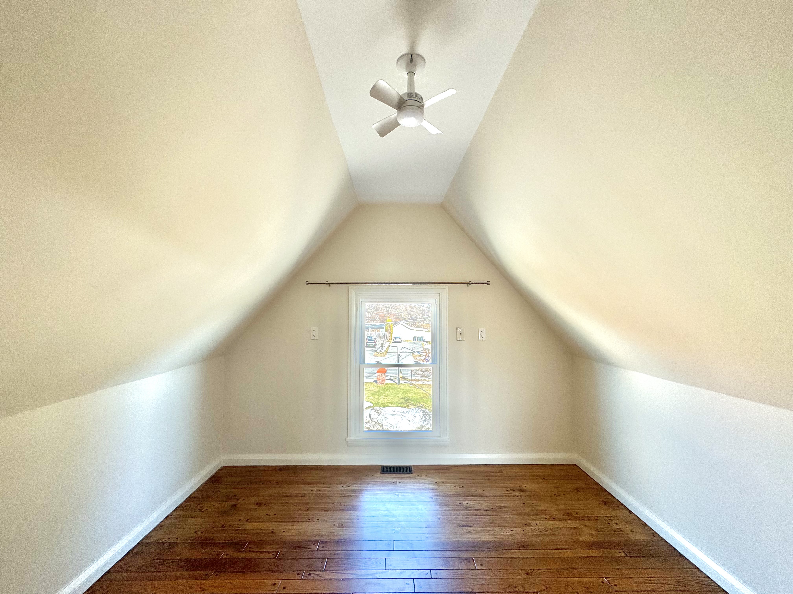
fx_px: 321
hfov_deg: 102.1
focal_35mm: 14
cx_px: 396
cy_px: 297
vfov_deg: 85.7
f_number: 2.2
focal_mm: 2.22
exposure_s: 1/99
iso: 40
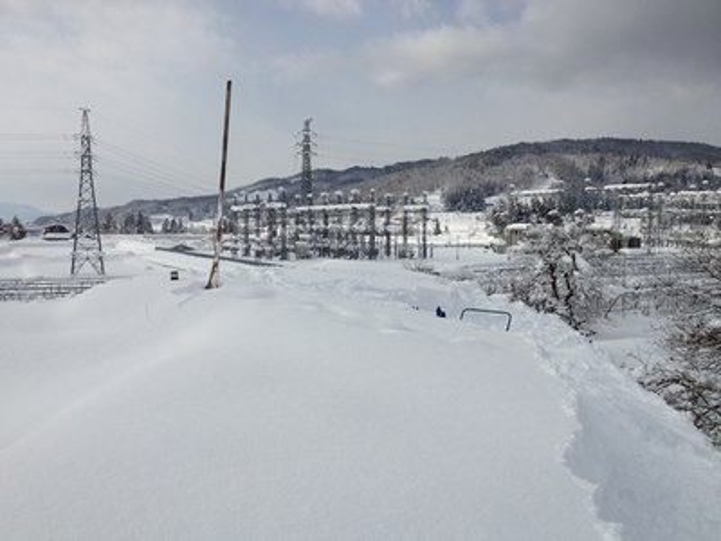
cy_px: 270
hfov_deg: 52.6
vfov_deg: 40.7
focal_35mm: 35
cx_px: 360
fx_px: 729
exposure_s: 1/6135
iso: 64
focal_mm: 4.28
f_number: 2.4
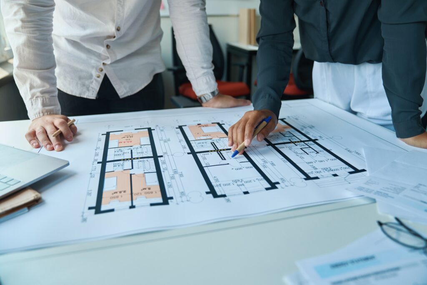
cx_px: 214
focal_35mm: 27
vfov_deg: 47.9
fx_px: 320
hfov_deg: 67.4
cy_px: 142
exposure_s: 1/250
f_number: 2.8
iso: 200
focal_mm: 27
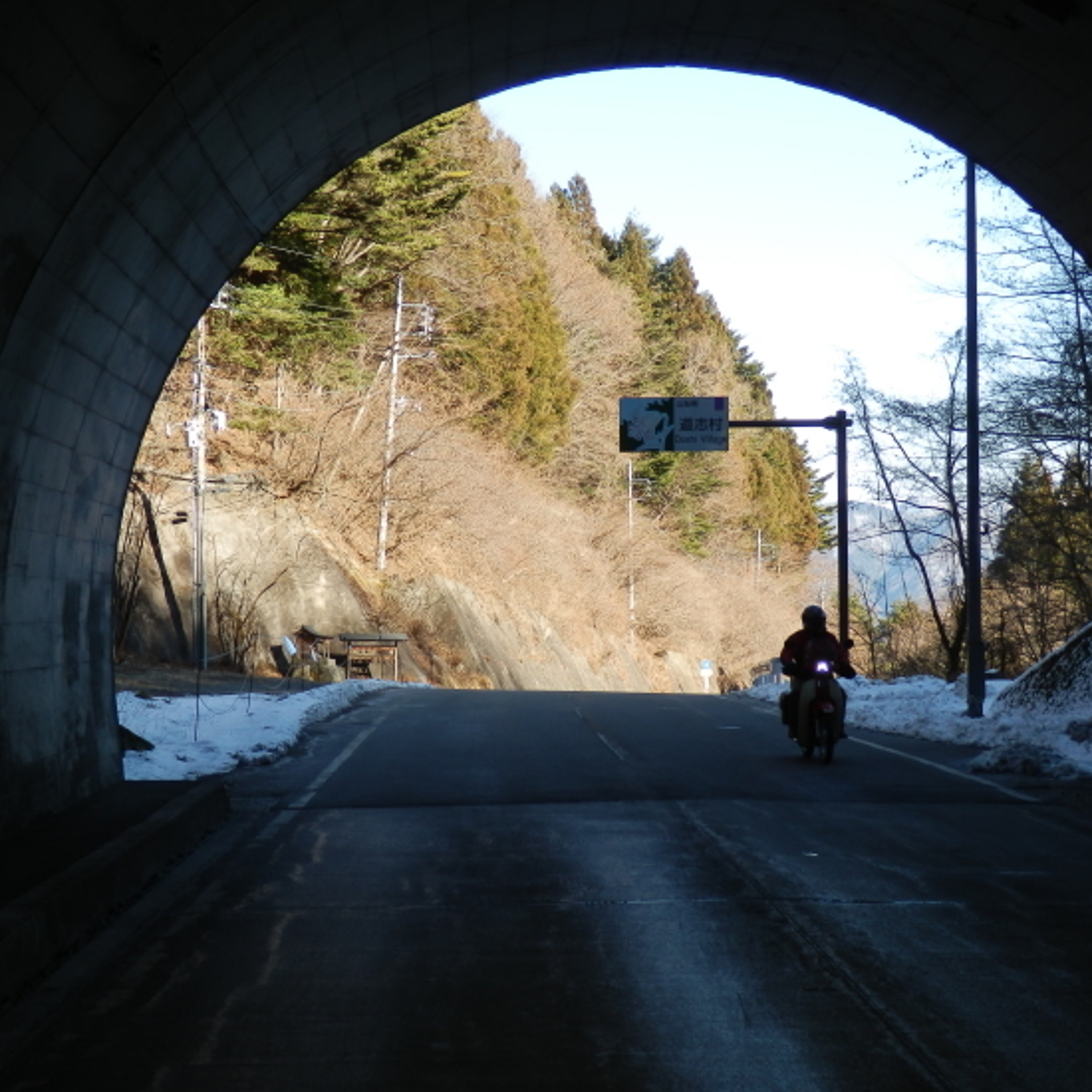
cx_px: 508
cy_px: 546
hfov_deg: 29.5
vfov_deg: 29.6
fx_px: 2070
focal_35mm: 58
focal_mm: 8.9
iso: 80
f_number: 4
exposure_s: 1/160
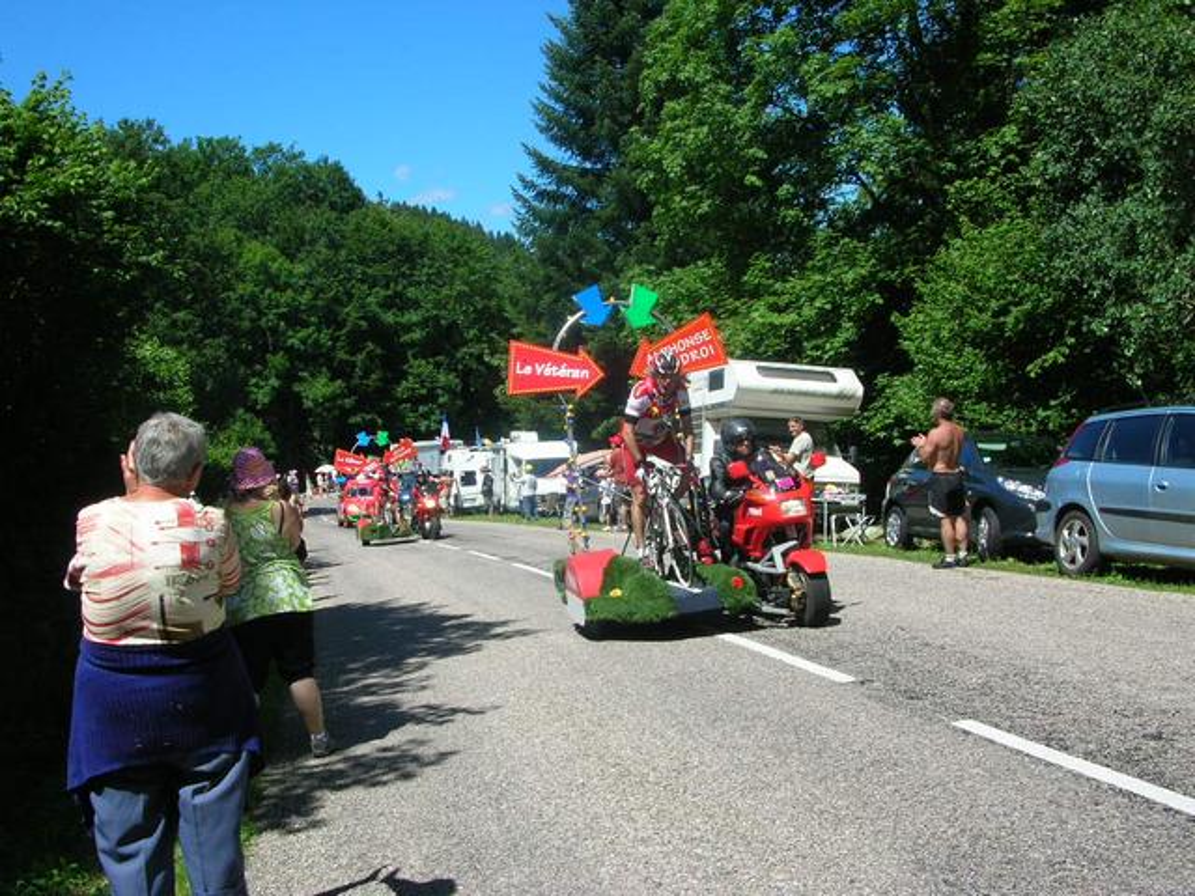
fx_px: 1208
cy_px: 448
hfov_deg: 52.6
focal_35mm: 35
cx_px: 598
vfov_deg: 40.7
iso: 50
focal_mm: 5.8
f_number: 5.6
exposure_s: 1/244
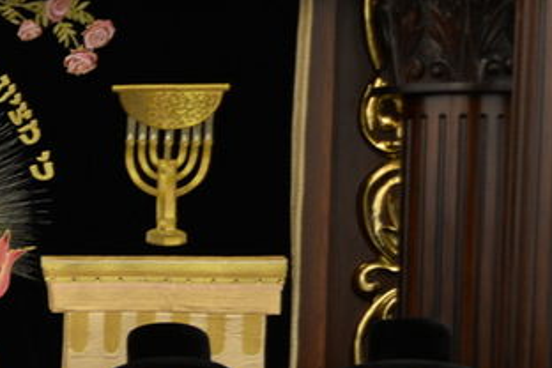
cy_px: 583
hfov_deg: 7.5
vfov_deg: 5.1
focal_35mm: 269
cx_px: -361
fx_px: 4124
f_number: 4
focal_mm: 60
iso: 800
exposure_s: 1/80
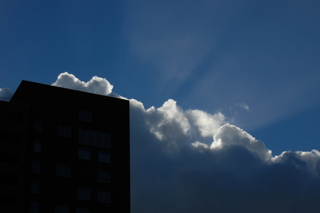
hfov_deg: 24.3
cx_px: 161
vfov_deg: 16.4
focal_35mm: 84
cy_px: 107
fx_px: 742
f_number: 13
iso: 200
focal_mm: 55
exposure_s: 1/640
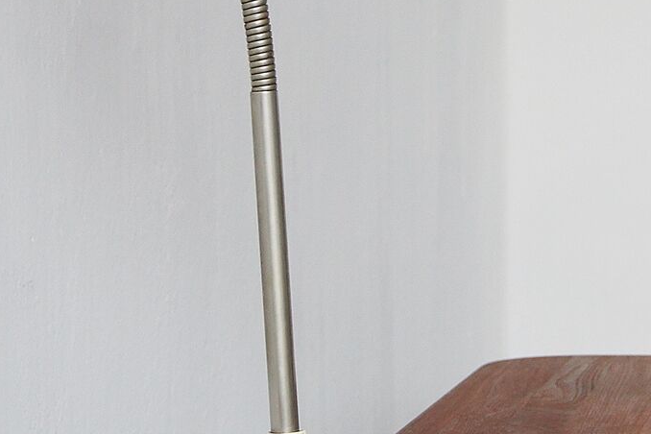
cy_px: 29
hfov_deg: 11.6
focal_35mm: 177
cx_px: 444
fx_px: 3200
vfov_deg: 7.7
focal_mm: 40
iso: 400
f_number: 5.6
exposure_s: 1/13
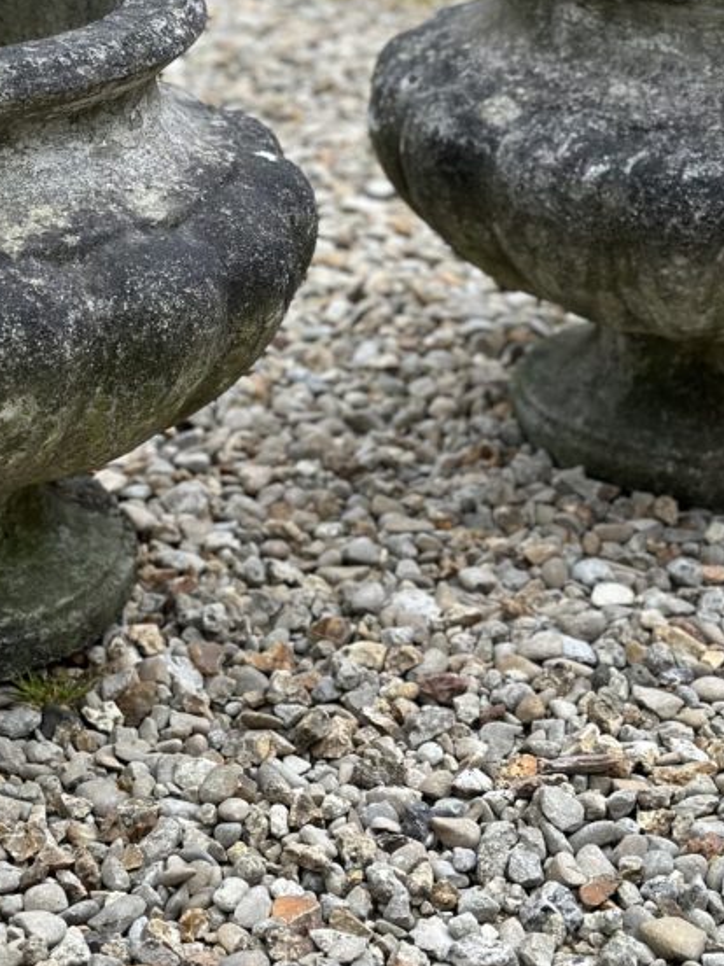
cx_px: 143
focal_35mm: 89
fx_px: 2482
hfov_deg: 16.5
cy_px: 327
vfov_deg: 21.9
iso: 80
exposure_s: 1/1085
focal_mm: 6.86
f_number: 1.78
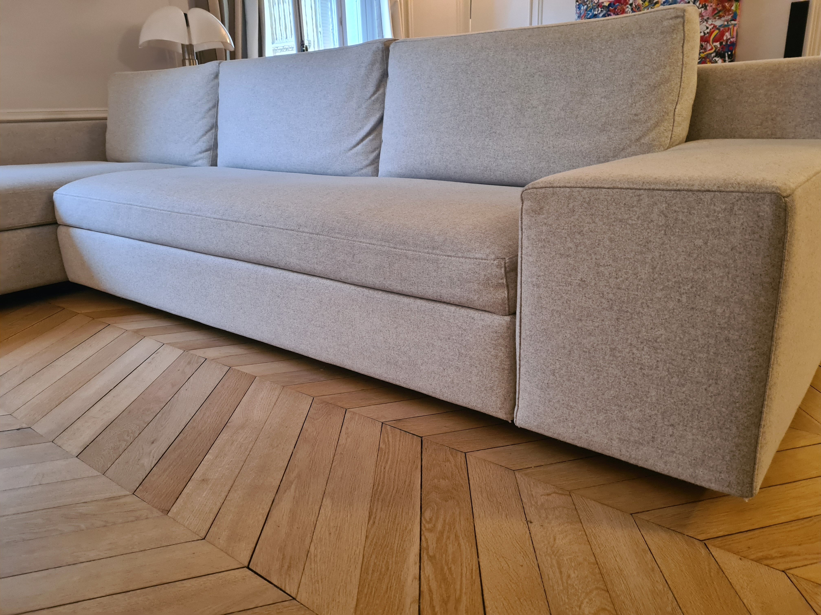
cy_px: 308
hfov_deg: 67.3
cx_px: 410
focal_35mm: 26
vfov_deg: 53.1
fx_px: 617
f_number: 1.8
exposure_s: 1/33
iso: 640
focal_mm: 5.4
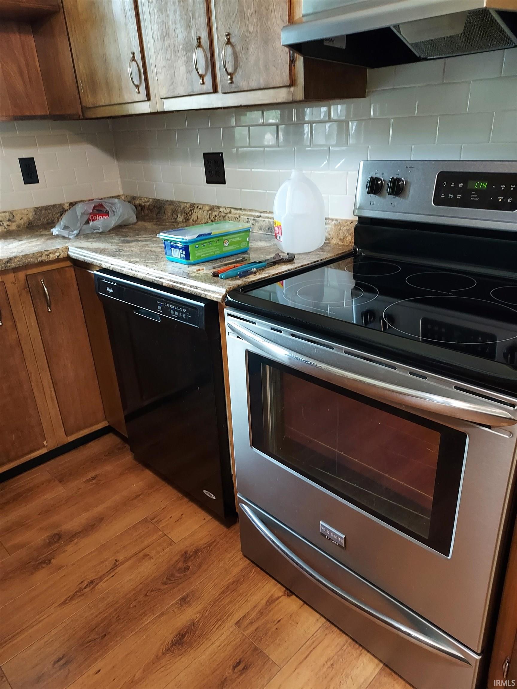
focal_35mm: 24
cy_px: 344
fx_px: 478
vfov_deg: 71.6
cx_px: 258
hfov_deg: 56.8
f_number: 1.8
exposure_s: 1/30
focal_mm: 4.6
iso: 400
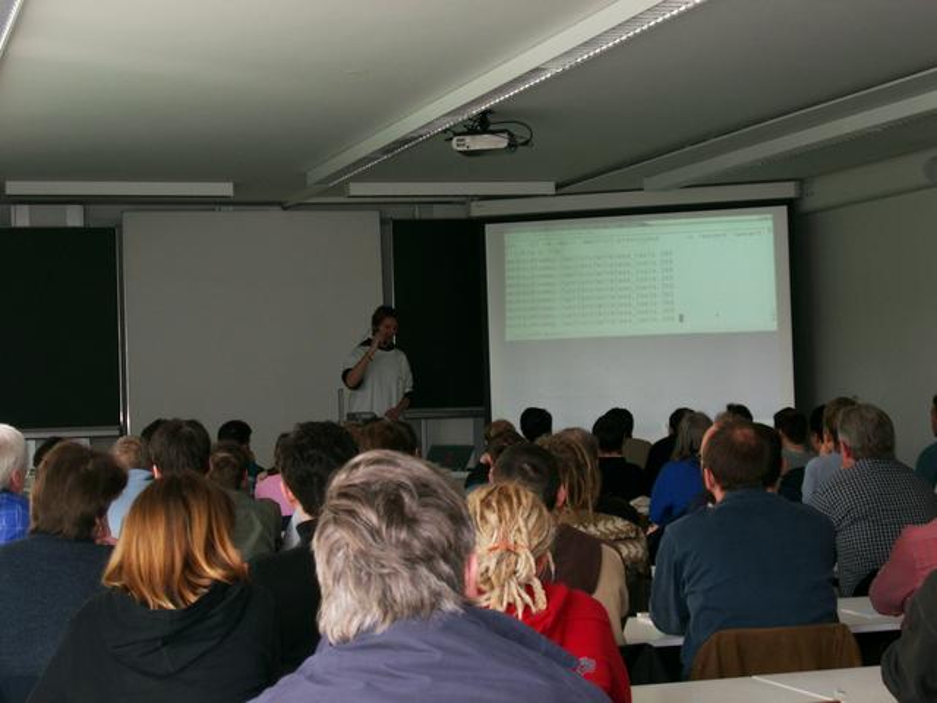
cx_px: 468
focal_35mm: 74
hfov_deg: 26.3
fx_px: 2003
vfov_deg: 19.9
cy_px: 352
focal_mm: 15.2
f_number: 3.8
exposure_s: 1/60
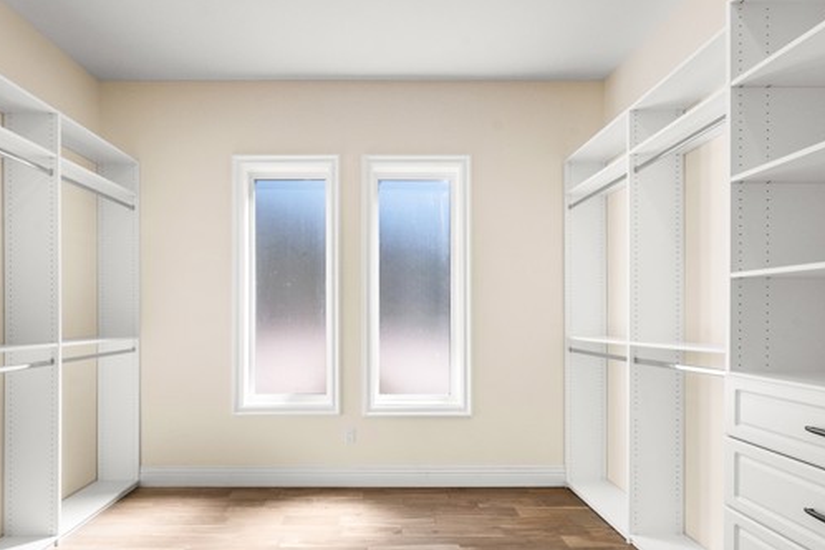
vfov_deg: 66.9
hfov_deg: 89.8
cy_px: 322
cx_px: 378
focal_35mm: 18
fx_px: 412
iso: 3200
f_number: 8
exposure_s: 1/250
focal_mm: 14
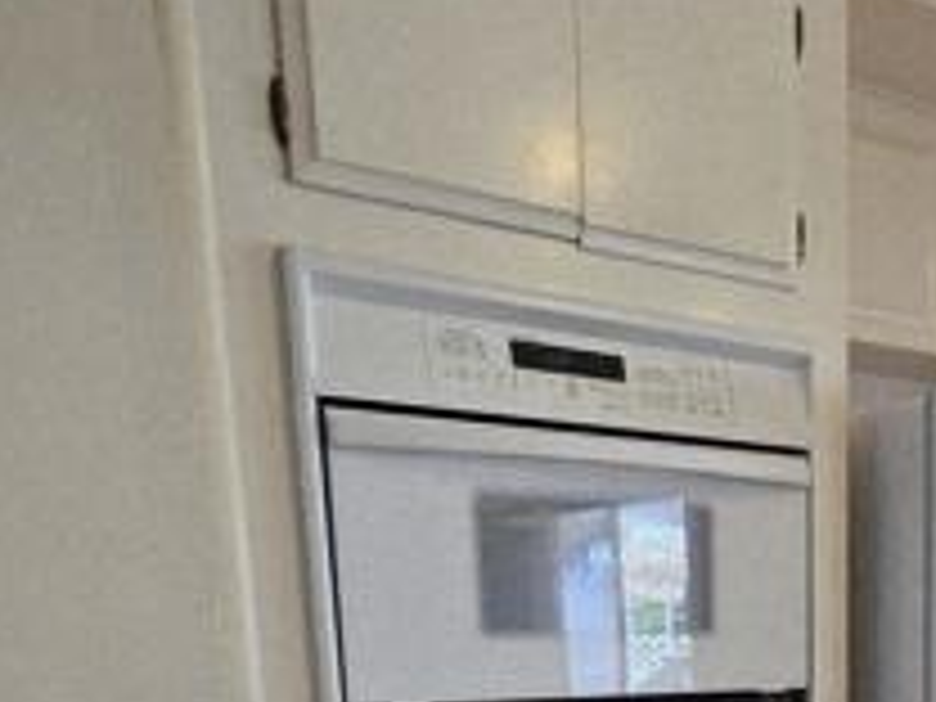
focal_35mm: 40
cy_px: 882
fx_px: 1082
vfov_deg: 29.7
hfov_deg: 42.9
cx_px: 842
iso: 160
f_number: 2.2
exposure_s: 1/60.2
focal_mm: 2.2
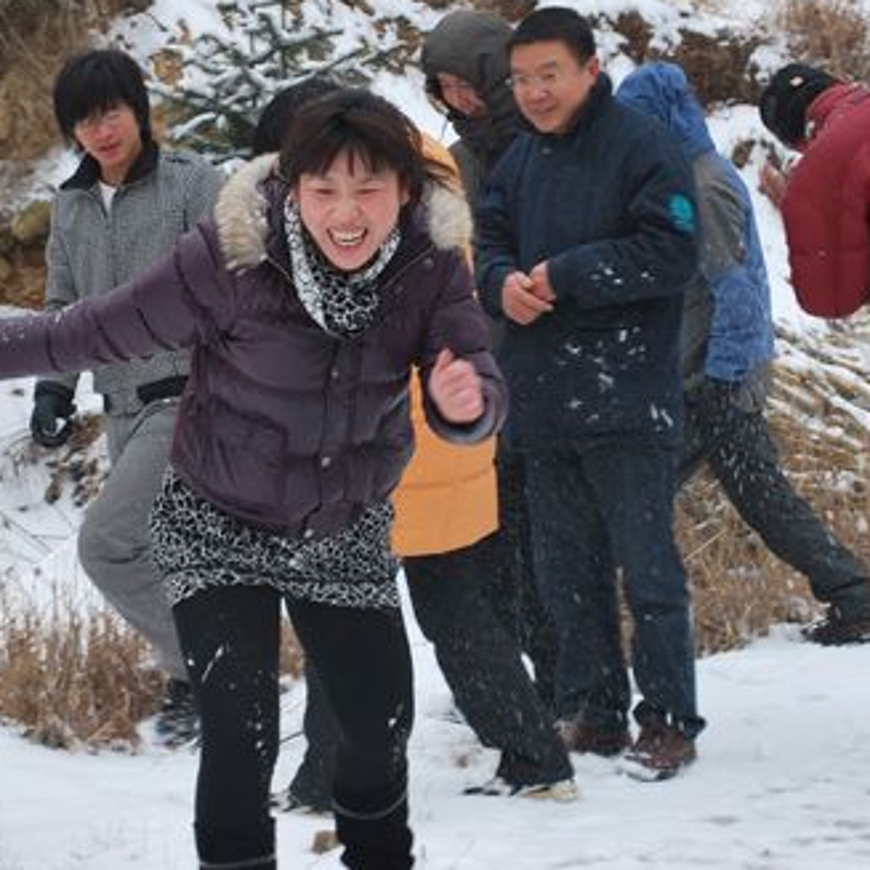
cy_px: 271
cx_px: 380
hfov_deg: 13.3
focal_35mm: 131
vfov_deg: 13.3
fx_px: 3725
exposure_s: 1/125
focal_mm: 48
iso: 100
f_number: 5.6
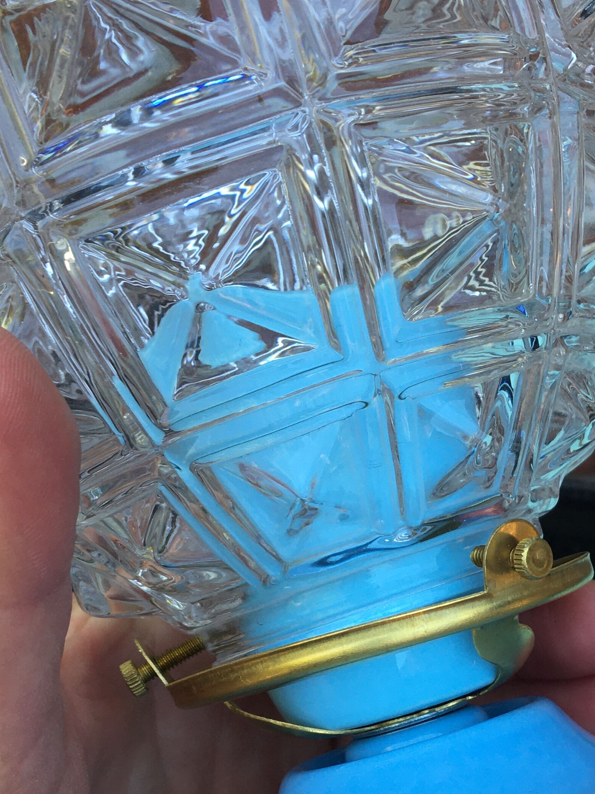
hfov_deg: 25.9
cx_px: 427
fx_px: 1283
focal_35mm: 56
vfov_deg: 34.0
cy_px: 535
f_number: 2.2
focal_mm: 4.15
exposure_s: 1/100
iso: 32
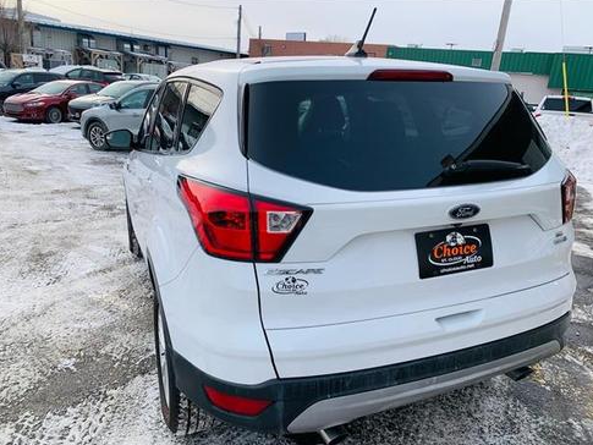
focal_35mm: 27
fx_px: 463
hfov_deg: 65.3
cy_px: 226
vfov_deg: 51.4
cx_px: 301
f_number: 1.8
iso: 25
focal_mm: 4.25
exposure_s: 1/981
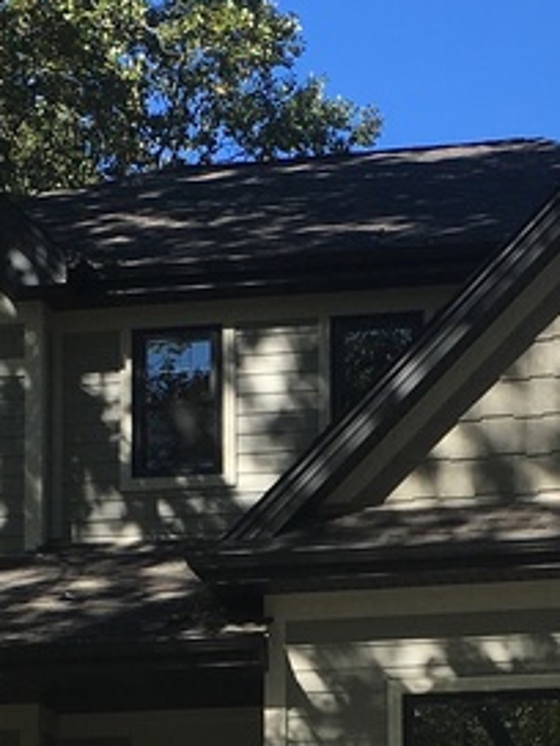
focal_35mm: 115
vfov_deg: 16.7
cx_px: 390
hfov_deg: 12.9
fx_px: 2481
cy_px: 782
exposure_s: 1/1012
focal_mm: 4.15
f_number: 2.2
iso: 25
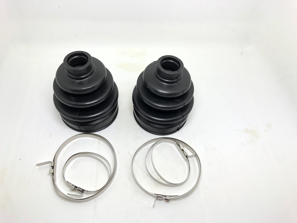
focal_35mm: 28
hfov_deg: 63.4
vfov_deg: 49.7
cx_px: 148
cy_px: 112
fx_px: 240
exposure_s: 1/180
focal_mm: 4
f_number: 1.8
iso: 20
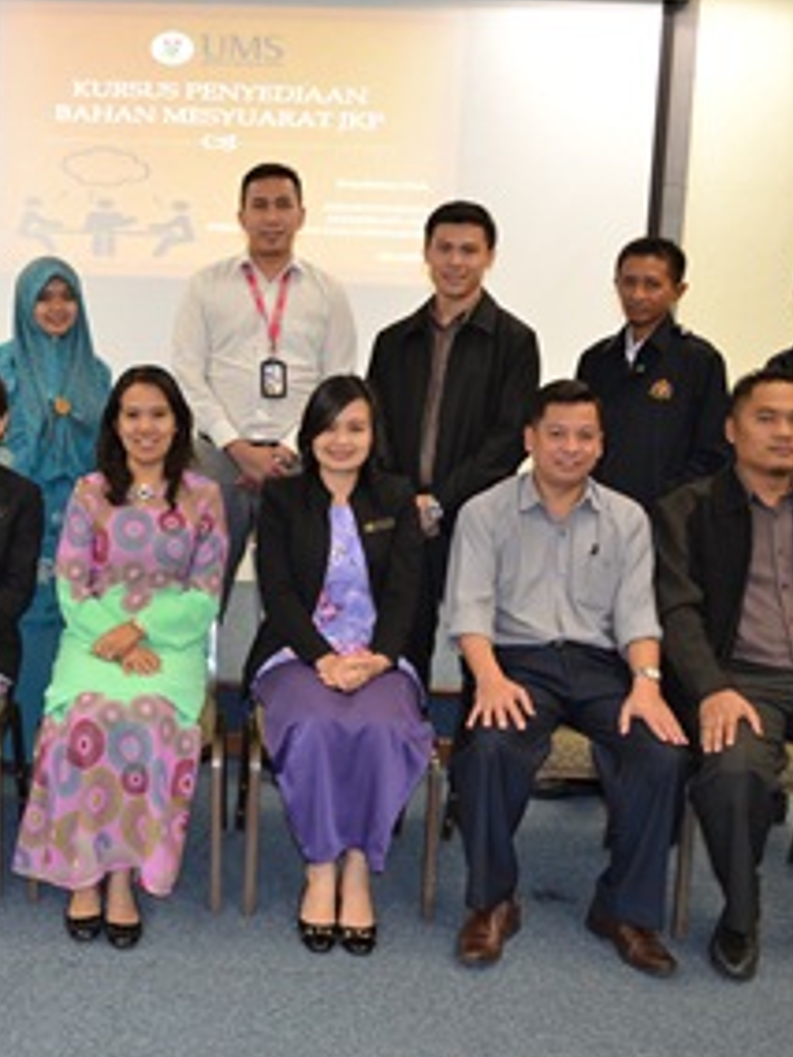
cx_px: 153
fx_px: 1252
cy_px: 534
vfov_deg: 45.8
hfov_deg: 34.0
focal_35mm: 41
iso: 560
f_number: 3.5
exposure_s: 1/60
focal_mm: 18
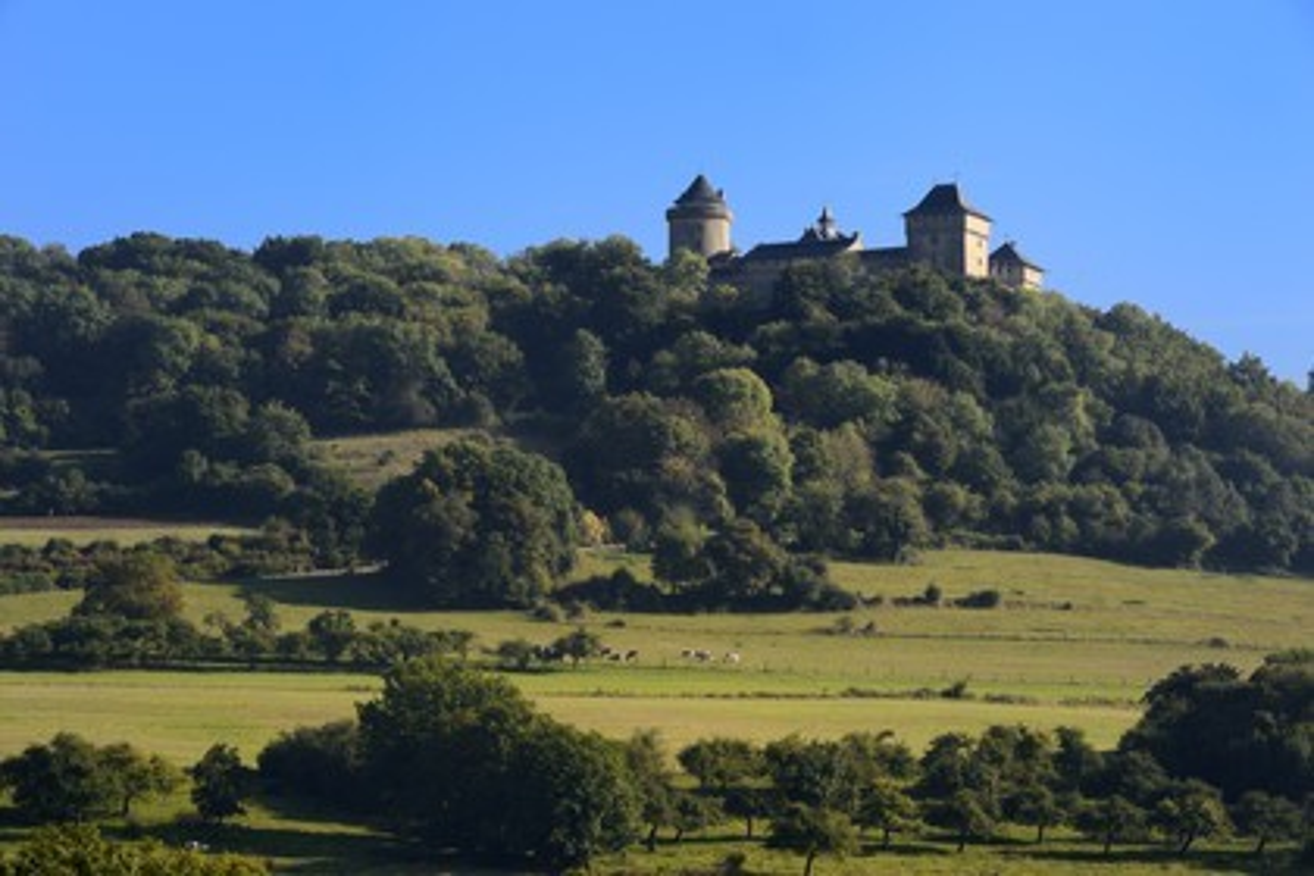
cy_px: 438
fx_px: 4927
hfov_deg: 15.2
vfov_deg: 10.2
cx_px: 657
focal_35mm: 135
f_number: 14
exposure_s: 1/200
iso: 200
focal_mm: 135
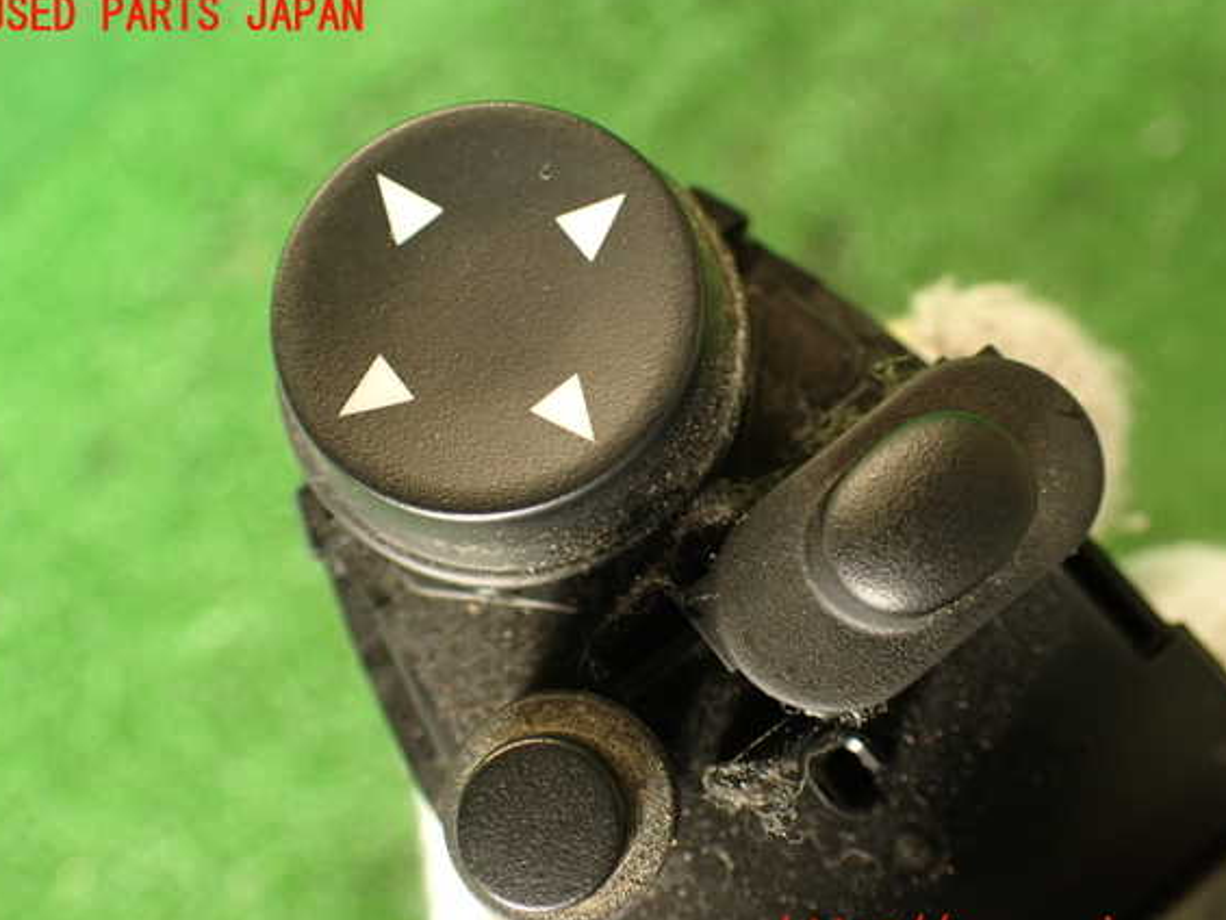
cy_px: 477
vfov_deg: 41.8
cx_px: 621
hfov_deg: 53.9
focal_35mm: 34
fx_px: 1204
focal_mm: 5.79
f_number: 2.4
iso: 200
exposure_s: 1/30
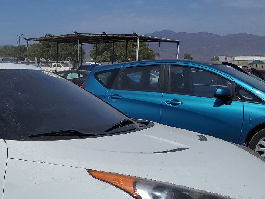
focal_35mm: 58
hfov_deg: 31.4
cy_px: 202
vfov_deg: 24.1
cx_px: 19
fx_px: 444
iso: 51
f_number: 1.5
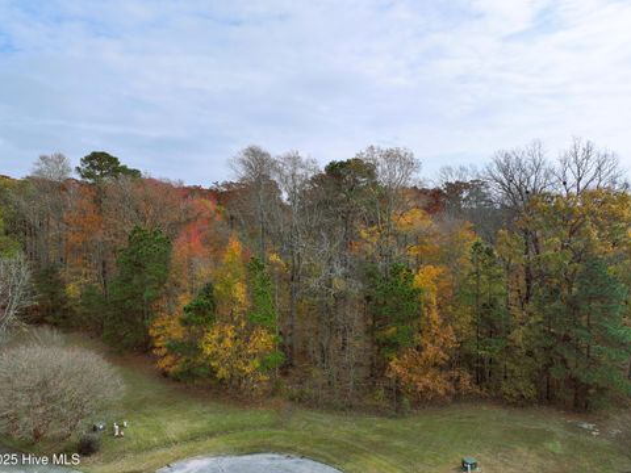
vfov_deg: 54.9
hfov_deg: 69.4
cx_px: 305
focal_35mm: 25
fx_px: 456
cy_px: 235
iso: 190
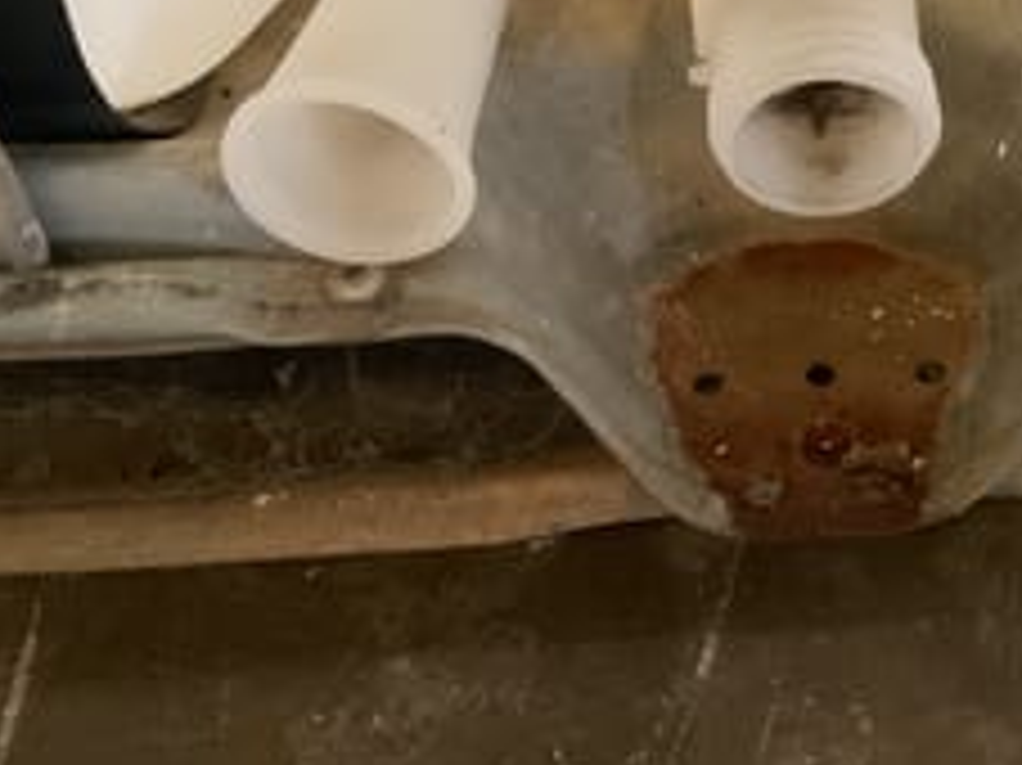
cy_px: 47
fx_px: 1889
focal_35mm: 64
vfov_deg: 22.3
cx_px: 887
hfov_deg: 29.2
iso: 250
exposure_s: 1/30
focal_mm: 3
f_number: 1.8
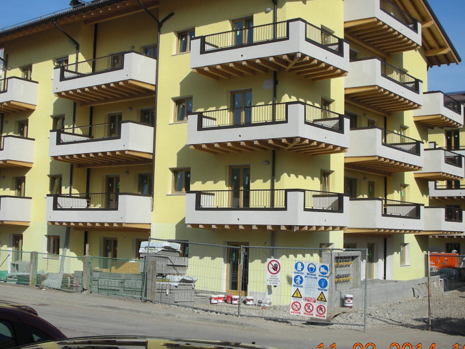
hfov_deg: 38.2
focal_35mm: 50
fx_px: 672
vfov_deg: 29.1
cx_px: 220
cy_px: 154
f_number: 8.5
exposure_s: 1/128
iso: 50
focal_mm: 5.8
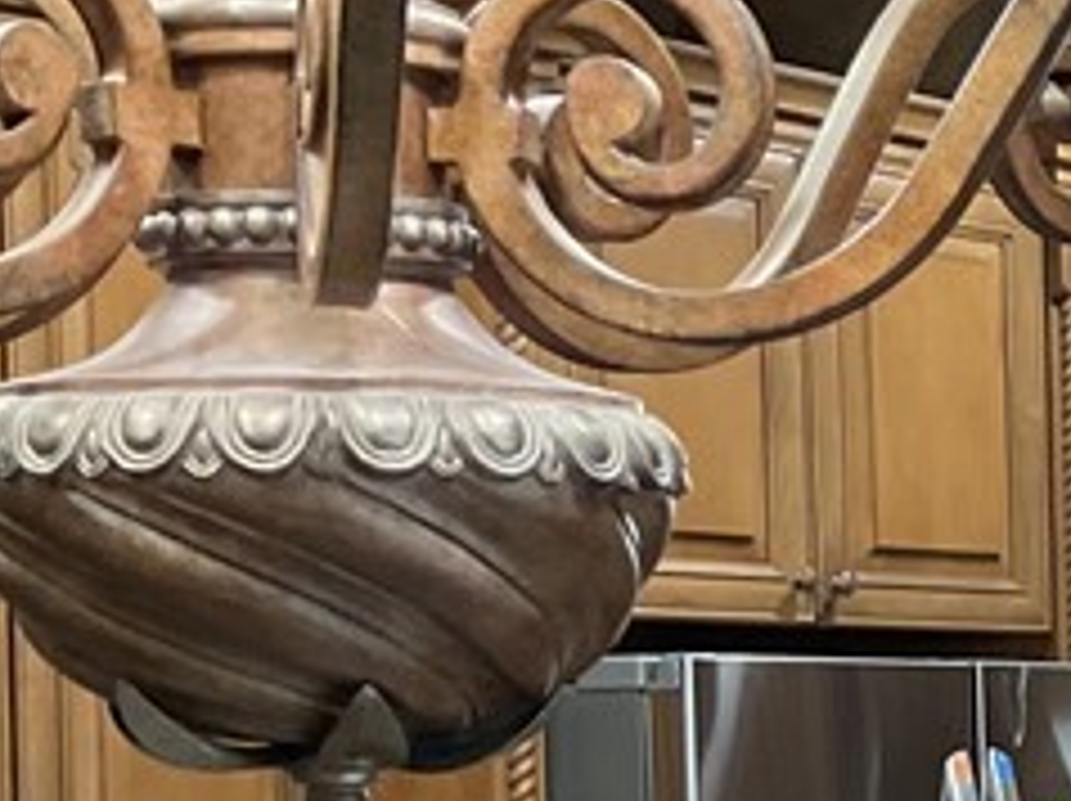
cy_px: 896
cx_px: 2012
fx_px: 3864
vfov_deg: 11.6
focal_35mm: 125
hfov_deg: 13.8
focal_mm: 3
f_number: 1.8
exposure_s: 1/60
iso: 125
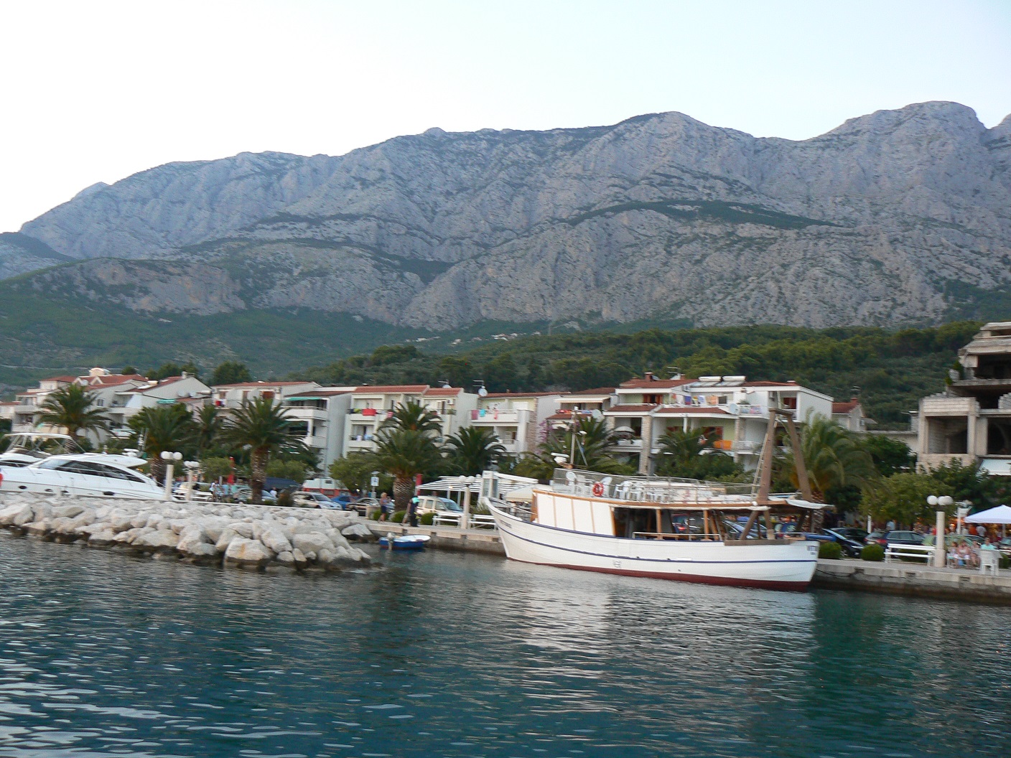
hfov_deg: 50.1
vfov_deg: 38.7
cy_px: 379
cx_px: 506
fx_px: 1081
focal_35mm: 37
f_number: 2.8
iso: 100
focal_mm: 6.2
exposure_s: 1/30
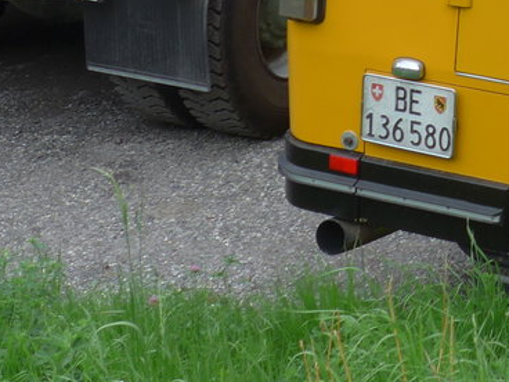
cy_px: -234
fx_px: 2353
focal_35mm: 160
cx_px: 794
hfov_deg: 11.7
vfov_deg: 9.0
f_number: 3.2
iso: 80
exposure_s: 1/250
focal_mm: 10.1
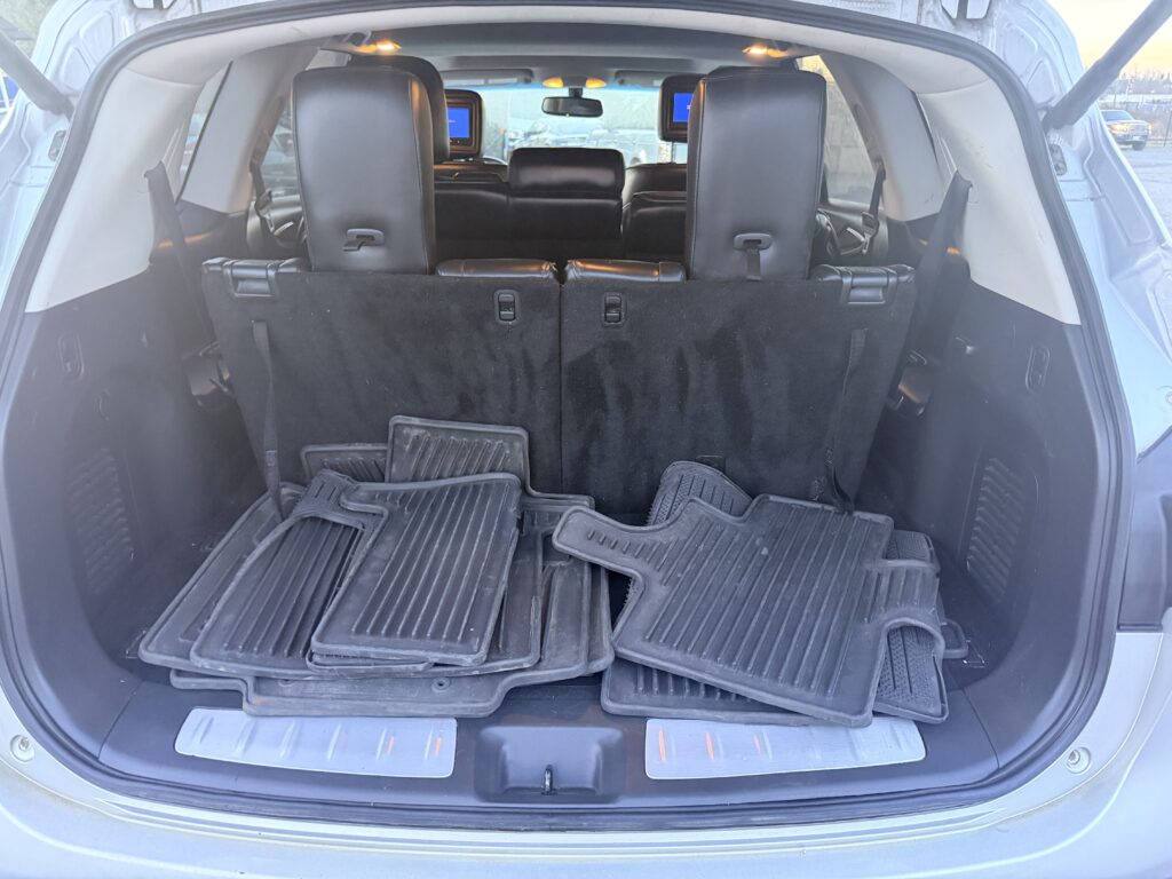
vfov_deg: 56.8
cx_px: 586
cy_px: 440
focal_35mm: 24
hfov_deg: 71.6
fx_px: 813
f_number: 1.78
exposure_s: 1/49
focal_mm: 6.76
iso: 800
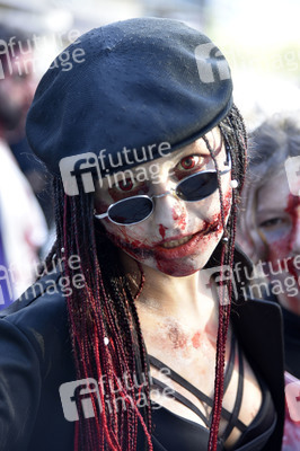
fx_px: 1502
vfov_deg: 17.1
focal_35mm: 120
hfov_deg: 11.4
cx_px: 150
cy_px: 226
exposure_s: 1/80
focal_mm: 120
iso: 400
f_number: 4.5
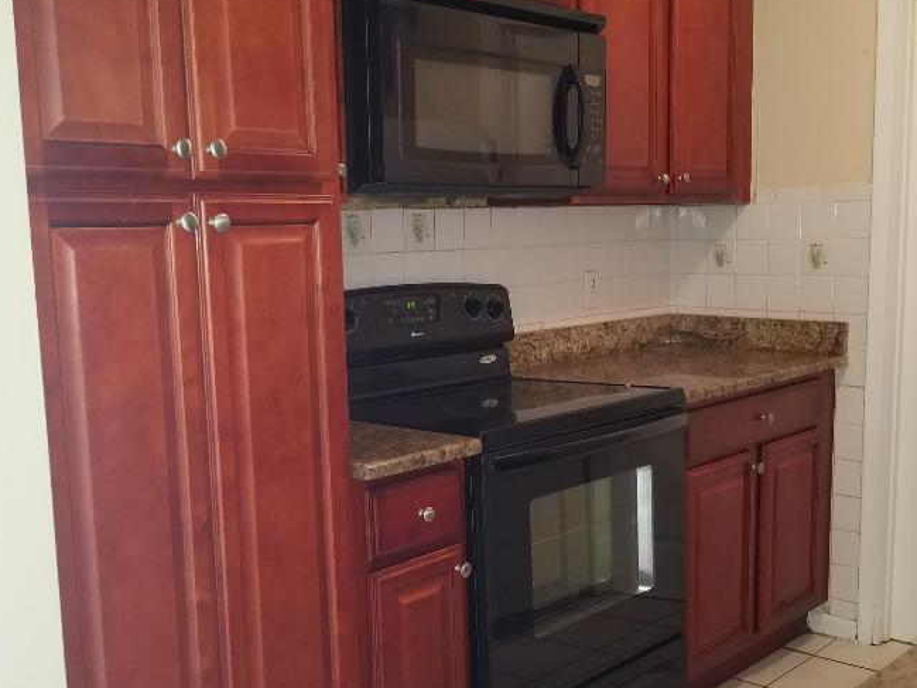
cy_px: 386
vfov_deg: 35.1
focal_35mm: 41
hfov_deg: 45.6
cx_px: 534
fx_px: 1086
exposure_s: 1/20
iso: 125
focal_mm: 4.2
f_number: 1.7
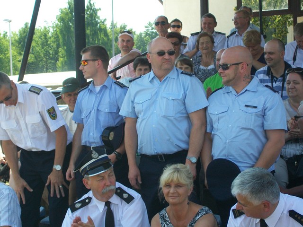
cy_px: 114
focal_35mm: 87
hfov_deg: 22.5
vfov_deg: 17.0
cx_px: 152
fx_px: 762
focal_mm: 14.3
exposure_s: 1/160
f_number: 4.3
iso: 64
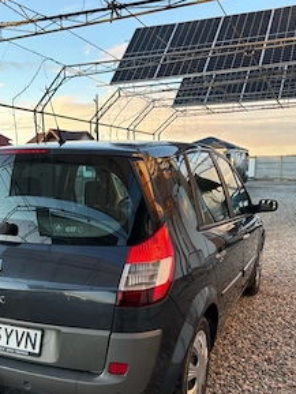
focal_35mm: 36
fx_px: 410
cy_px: 248
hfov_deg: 39.5
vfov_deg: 50.8
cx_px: 116
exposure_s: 1/241
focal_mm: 5.96
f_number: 1.6
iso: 50
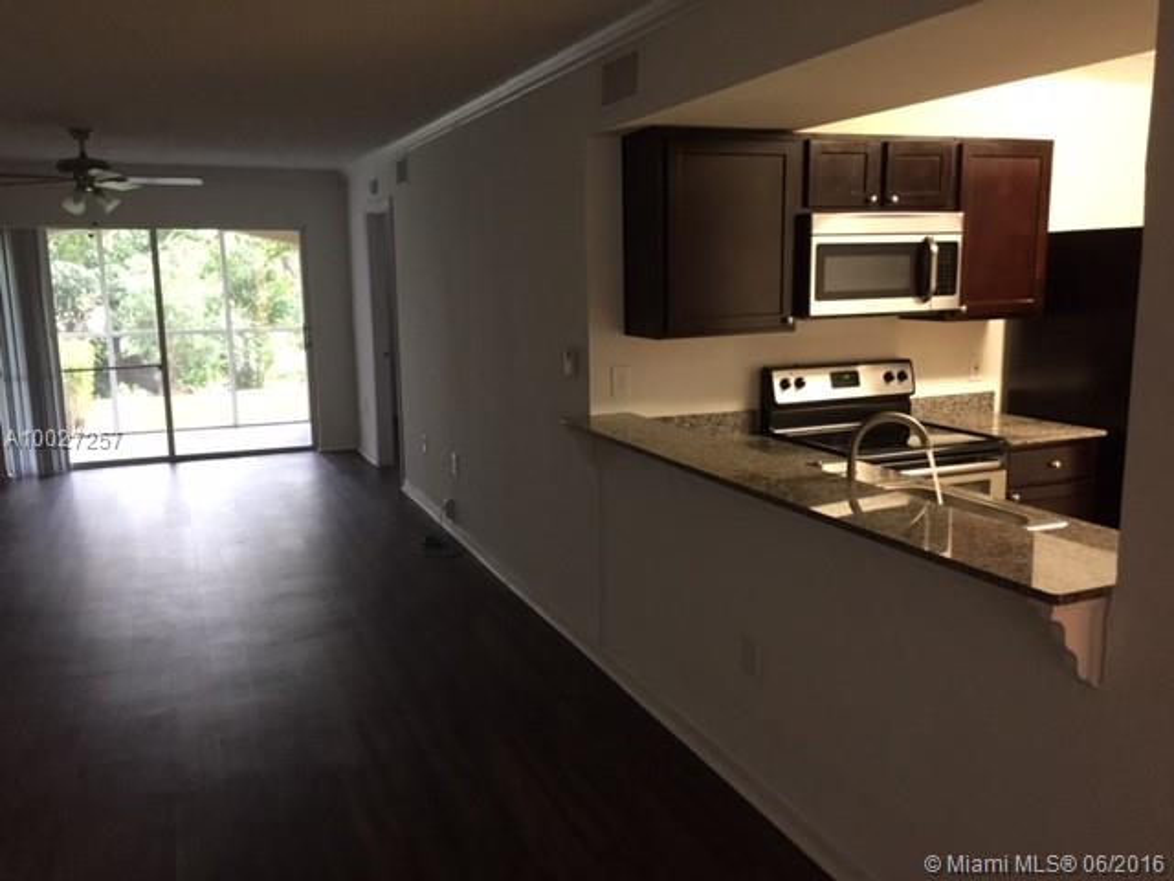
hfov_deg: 61.7
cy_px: 440
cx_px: 587
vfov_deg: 48.2
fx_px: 984
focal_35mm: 29
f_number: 2.2
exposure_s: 1/24
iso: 250
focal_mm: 4.15
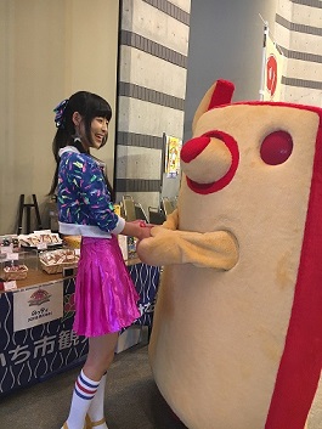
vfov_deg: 61.6
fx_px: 359
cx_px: 161
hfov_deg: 48.3
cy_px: 214
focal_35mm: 29
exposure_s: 1/24
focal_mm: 4.15
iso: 200
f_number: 2.2
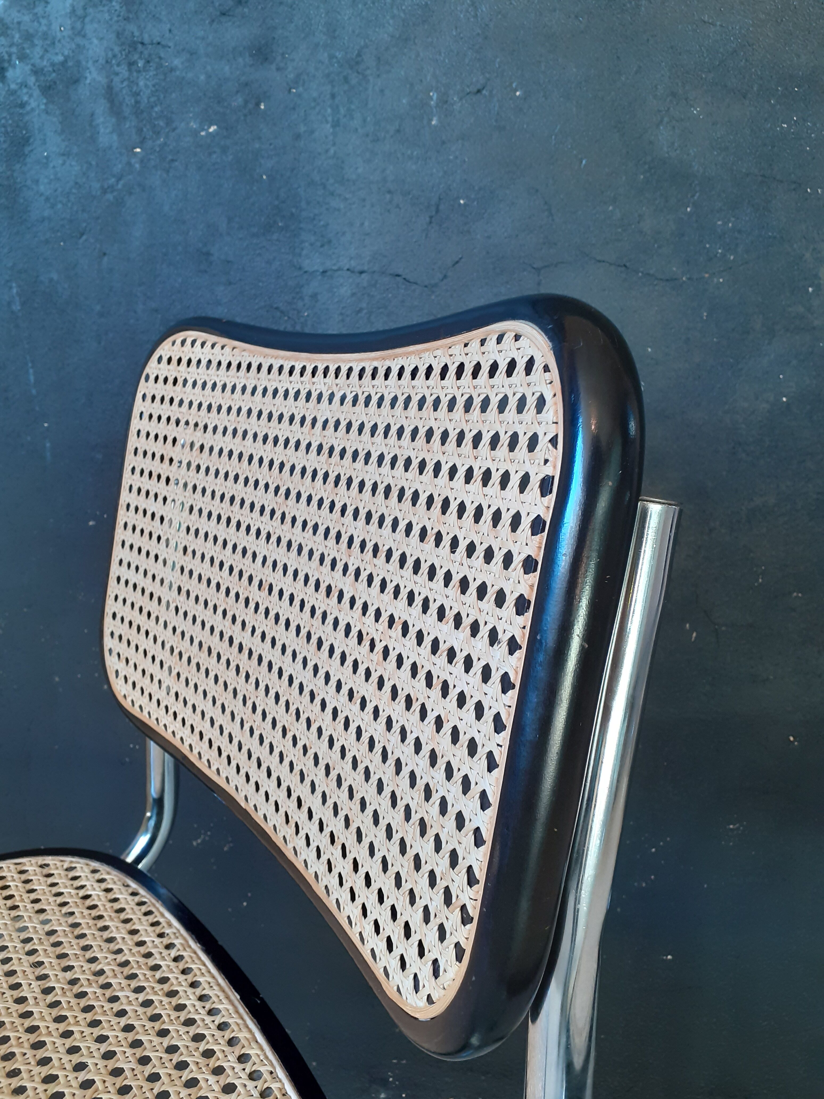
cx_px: 412
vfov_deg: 65.3
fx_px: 857
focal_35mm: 27
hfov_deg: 51.4
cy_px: 550
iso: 100
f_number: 1.9
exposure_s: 1/50
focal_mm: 3.6
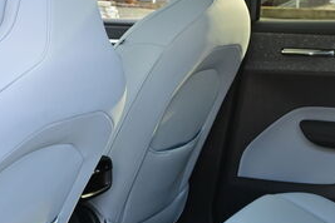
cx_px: 117
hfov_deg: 26.0
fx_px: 723
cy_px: 97
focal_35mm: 78
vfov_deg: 17.5
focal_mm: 22.5
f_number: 6.3
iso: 250
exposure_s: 1/60
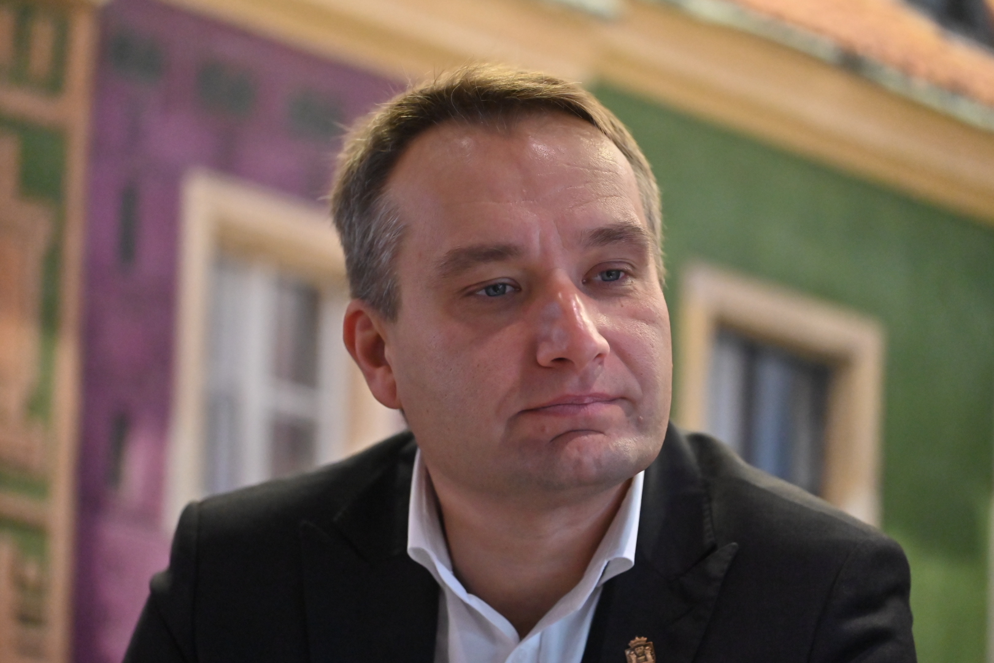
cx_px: 497
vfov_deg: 7.6
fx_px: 4970
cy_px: 332
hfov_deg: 11.4
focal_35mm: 180
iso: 6400
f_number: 2.8
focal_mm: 180
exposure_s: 1/400
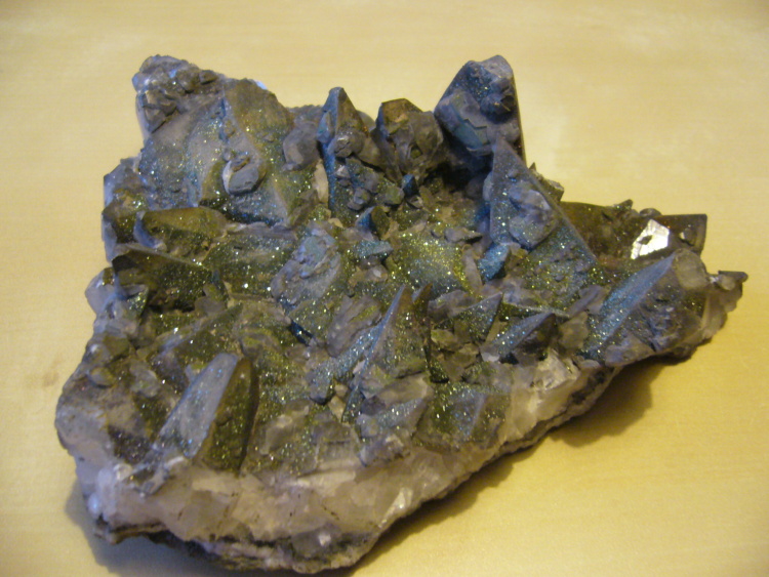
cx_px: 384
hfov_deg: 52.6
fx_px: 778
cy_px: 288
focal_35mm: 35
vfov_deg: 40.7
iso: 200
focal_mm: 5.8
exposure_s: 1/3.2
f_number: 2.8
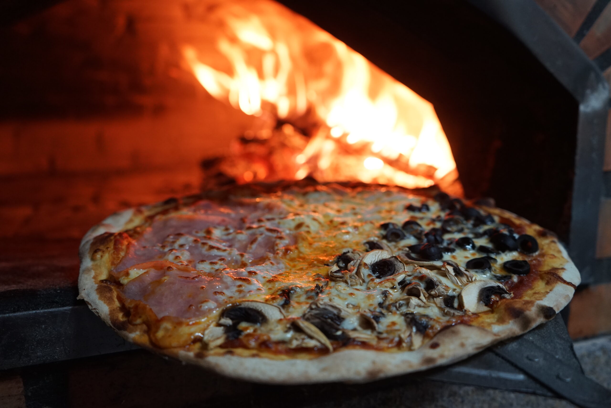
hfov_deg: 63.7
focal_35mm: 29
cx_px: 306
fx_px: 492
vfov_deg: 45.0
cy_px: 204
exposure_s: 1/60
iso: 1600
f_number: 4
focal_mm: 29
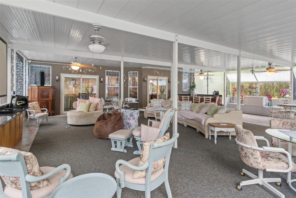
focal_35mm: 18
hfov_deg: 90.0
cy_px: 99
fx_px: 148
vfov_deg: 67.4
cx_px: 148
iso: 320
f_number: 8
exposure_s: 1/1.25
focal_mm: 18
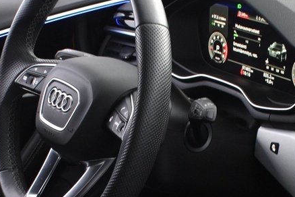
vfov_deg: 12.0
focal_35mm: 111
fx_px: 910
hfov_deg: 18.4
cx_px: 192
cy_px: 254
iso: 1250
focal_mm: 20
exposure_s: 1/8
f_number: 5.6
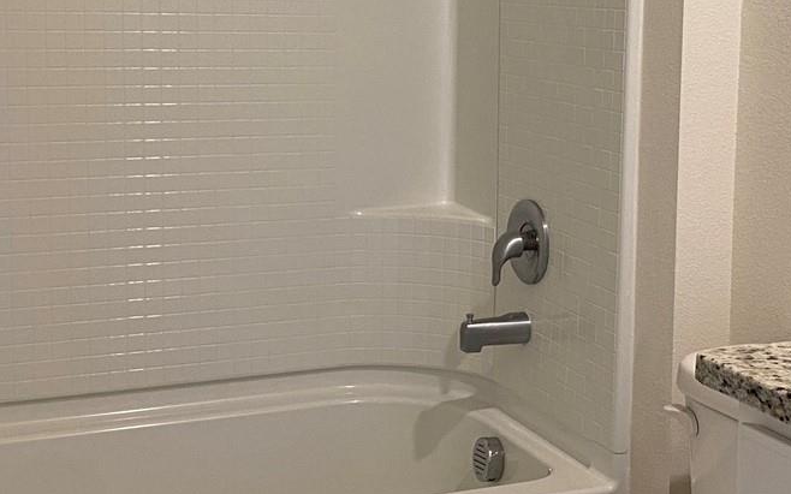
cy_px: 142
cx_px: 499
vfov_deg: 19.3
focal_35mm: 67
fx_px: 1444
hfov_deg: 30.5
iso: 100
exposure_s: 1/60
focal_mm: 4.25
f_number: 1.8
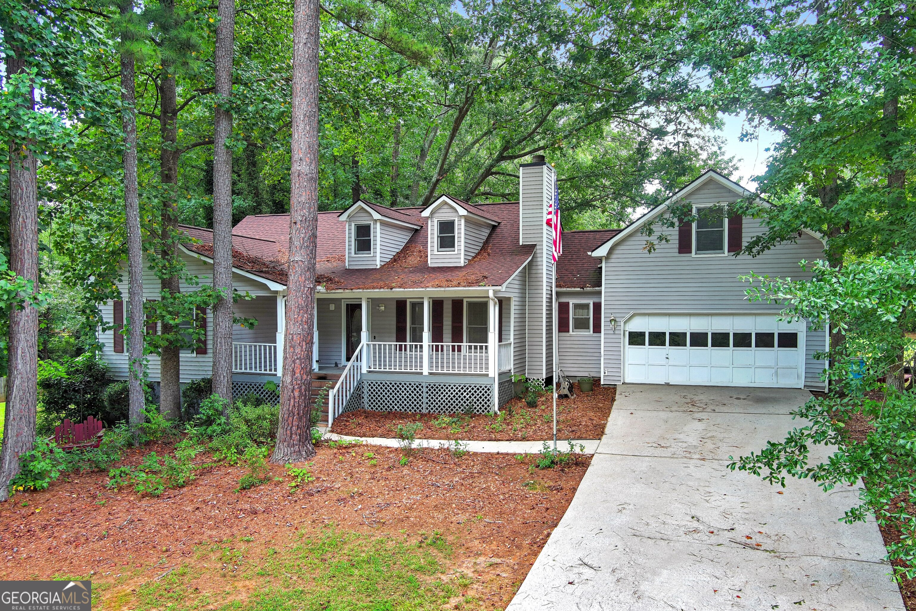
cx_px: 458
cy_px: 306
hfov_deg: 63.7
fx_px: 738
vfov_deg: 45.0
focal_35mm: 29
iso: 100
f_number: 2.8
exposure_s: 1/75
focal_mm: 10.57
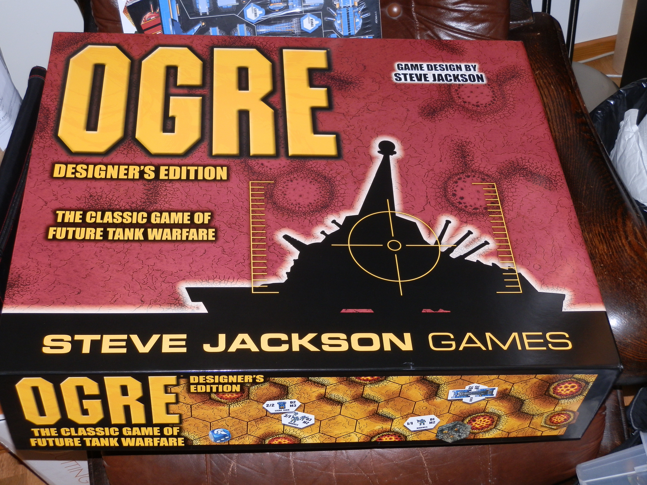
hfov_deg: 40.4
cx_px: 324
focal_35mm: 47
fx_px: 878
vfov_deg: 30.9
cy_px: 242
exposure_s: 1/80
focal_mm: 8.51
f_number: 3.5
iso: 100
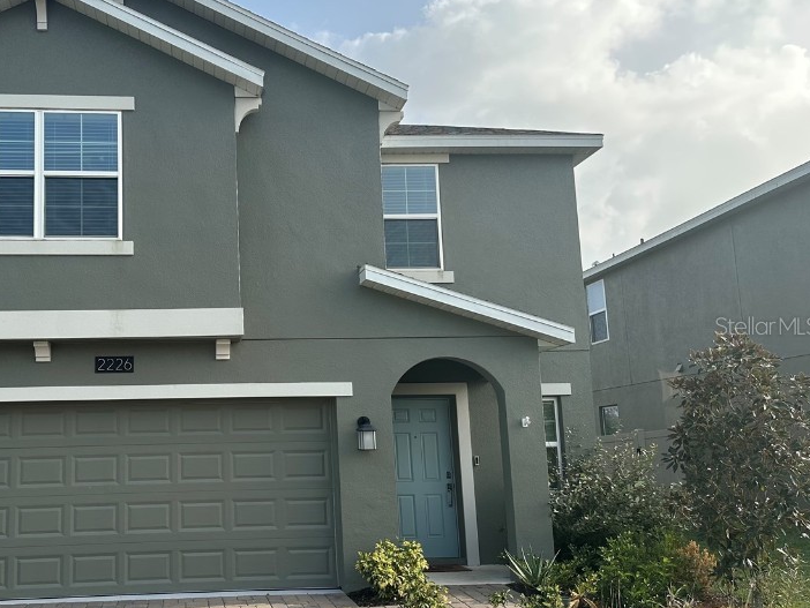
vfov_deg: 40.7
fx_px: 819
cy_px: 325
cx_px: 233
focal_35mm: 35
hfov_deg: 51.0
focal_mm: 6.86
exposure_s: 1/2732
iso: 80
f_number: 1.78
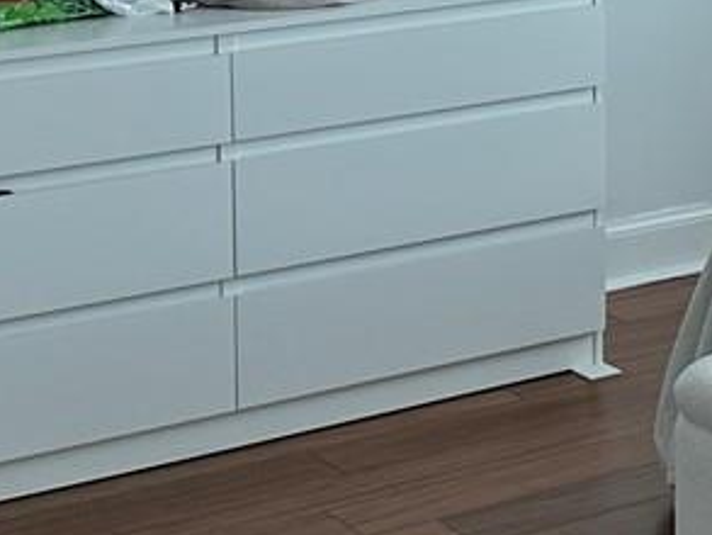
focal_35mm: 131
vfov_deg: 11.1
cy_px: -83
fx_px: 2696
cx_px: 948
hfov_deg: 14.4
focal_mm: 6.86
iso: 80
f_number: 1.78
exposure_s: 1/121
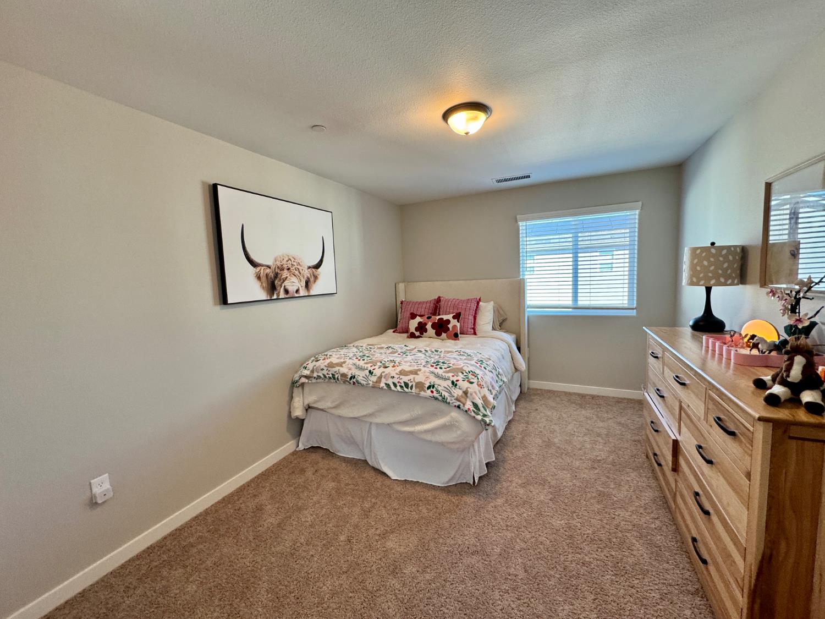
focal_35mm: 14
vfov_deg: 85.7
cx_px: 412
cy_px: 310
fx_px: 334
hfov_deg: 102.1
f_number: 2.2
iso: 160
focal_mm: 2.22
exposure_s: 1/120
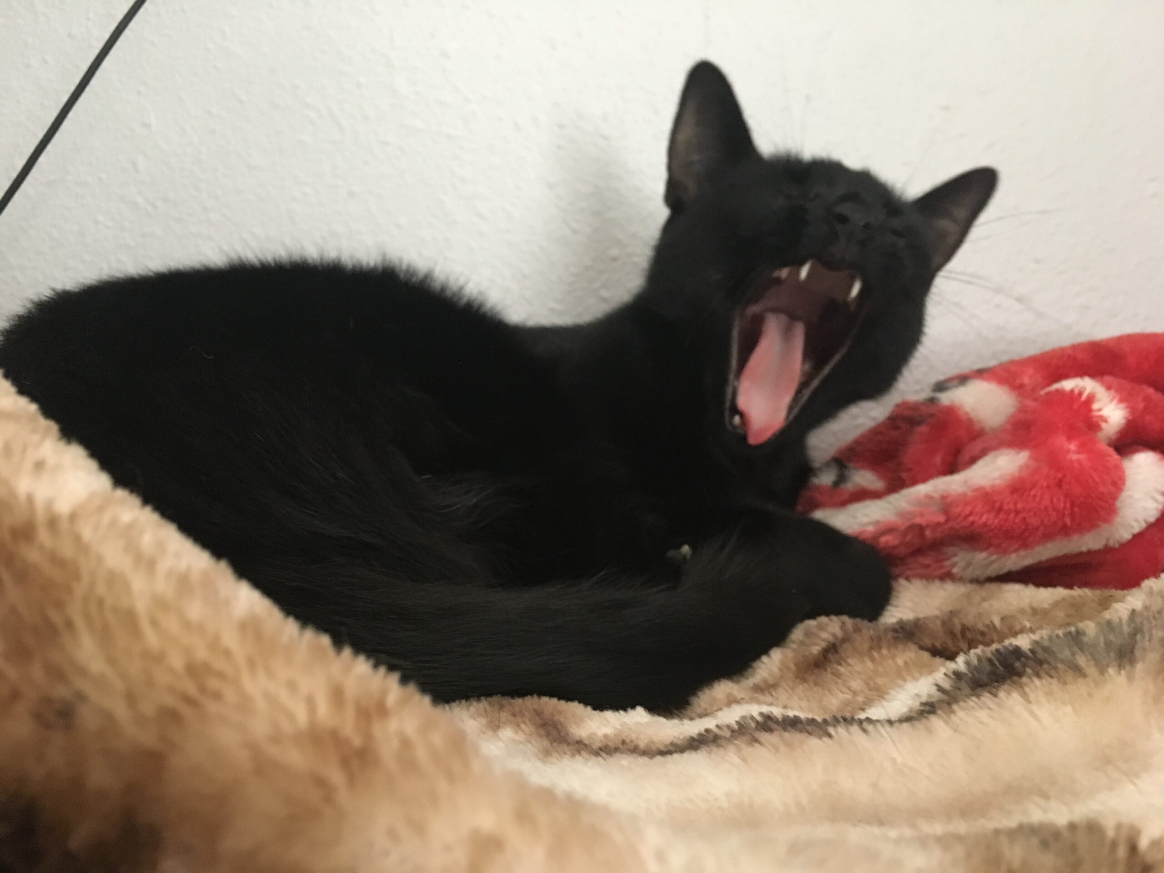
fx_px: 975
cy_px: 436
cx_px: 582
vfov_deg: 48.2
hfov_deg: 61.7
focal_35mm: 29
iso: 400
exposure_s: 1/15
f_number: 2.2
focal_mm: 4.15
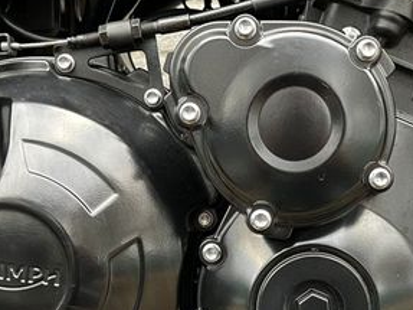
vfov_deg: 24.9
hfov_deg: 33.1
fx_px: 692
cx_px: 248
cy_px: 235
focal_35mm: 58
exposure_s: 1/60
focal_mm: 5.1
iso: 200
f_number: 1.6
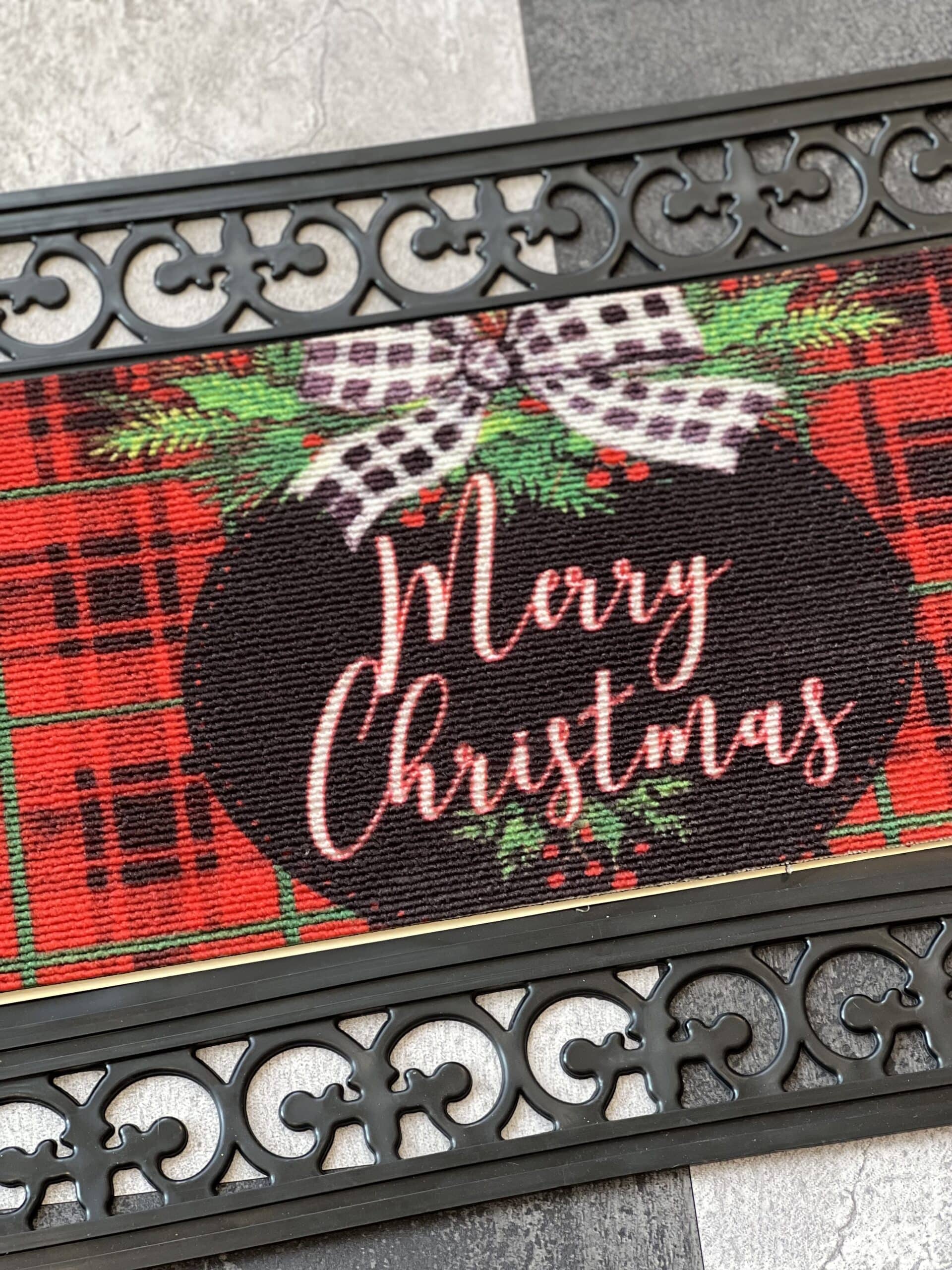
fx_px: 2824
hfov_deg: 19.1
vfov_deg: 25.3
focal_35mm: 77
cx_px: 476
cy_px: 635
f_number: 2.8
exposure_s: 1/40
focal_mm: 9
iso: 160
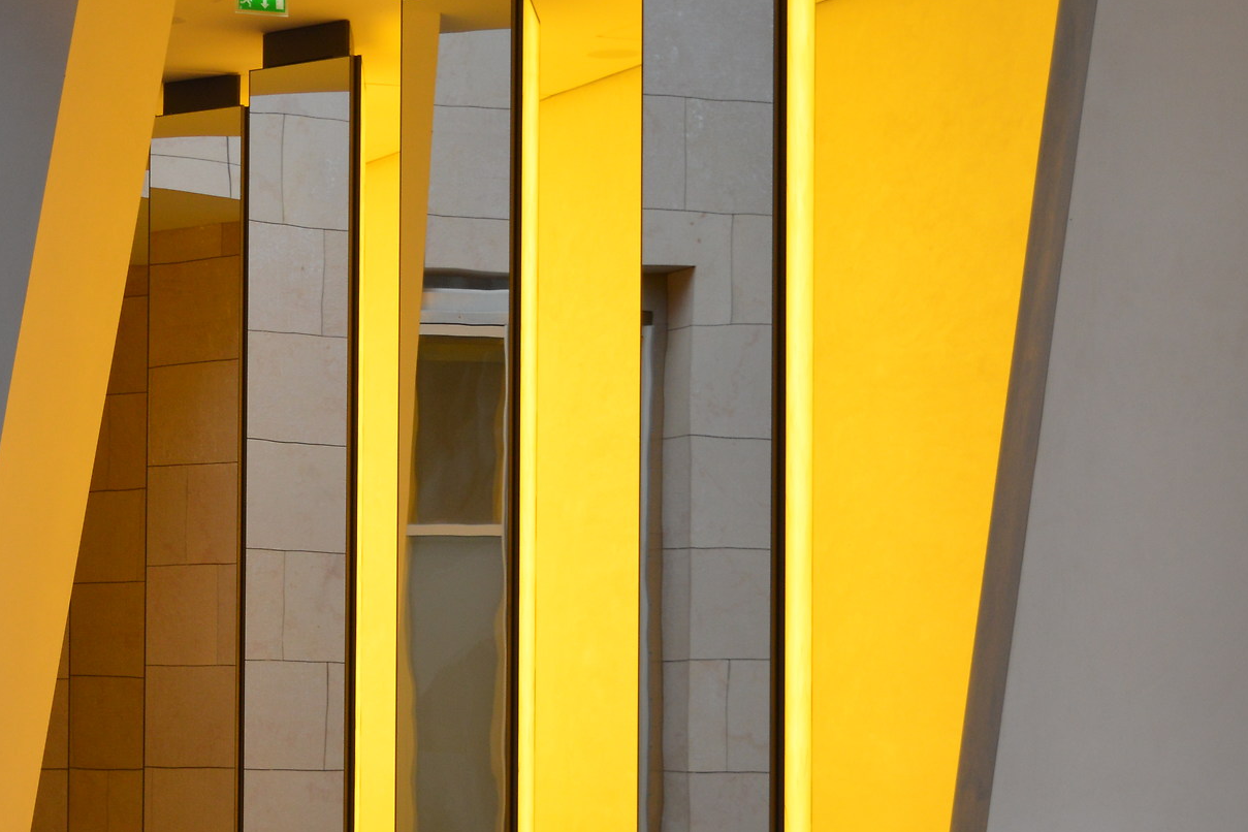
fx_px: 4125
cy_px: 637
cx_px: 128
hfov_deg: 17.0
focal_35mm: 119
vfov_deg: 11.5
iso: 400
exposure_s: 1/50
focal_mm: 40
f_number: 4.8
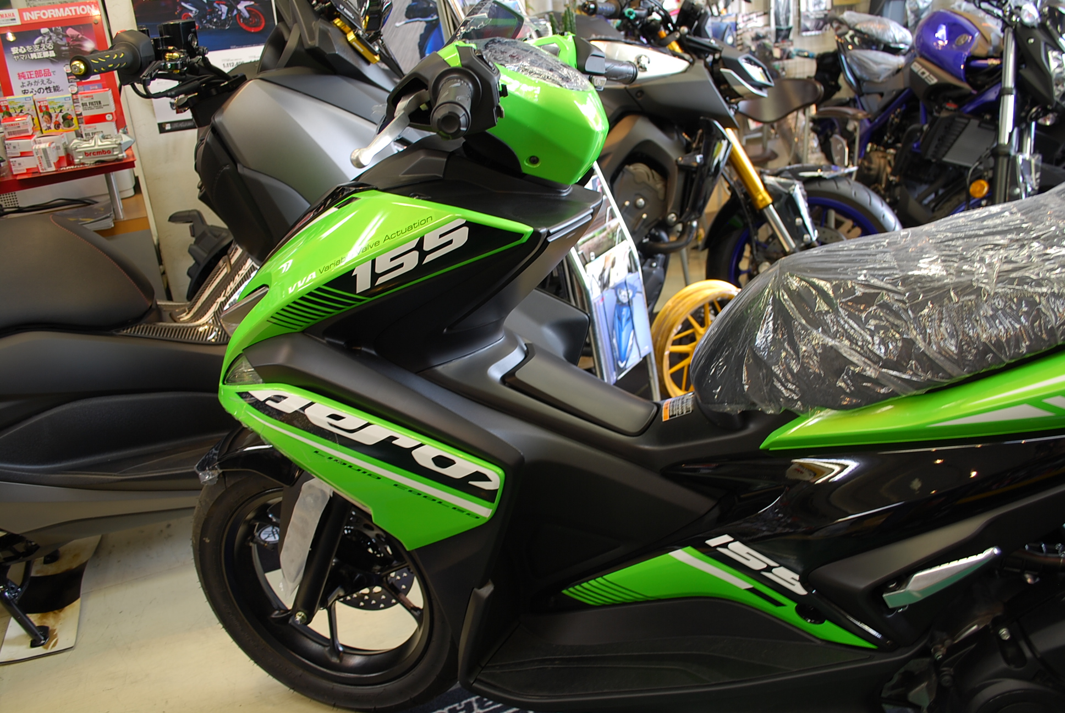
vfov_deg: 43.7
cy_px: 356
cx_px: 532
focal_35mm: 30
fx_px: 889
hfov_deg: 61.9
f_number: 5
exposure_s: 1/6
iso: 100
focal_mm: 20
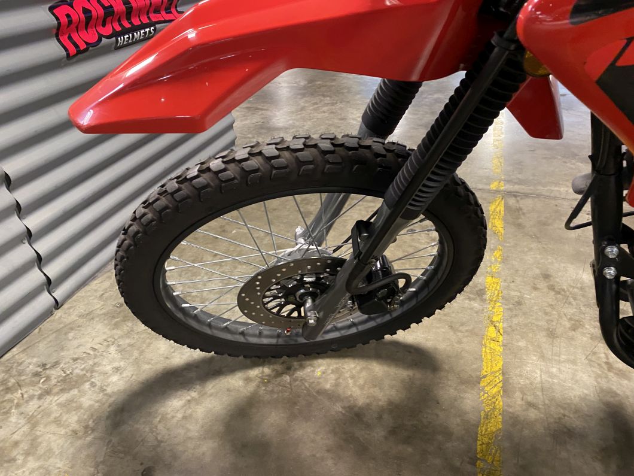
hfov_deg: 67.3
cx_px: 317
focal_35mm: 26
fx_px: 476
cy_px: 238
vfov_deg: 53.1
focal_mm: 4.25
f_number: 1.8
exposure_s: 1/33
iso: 400
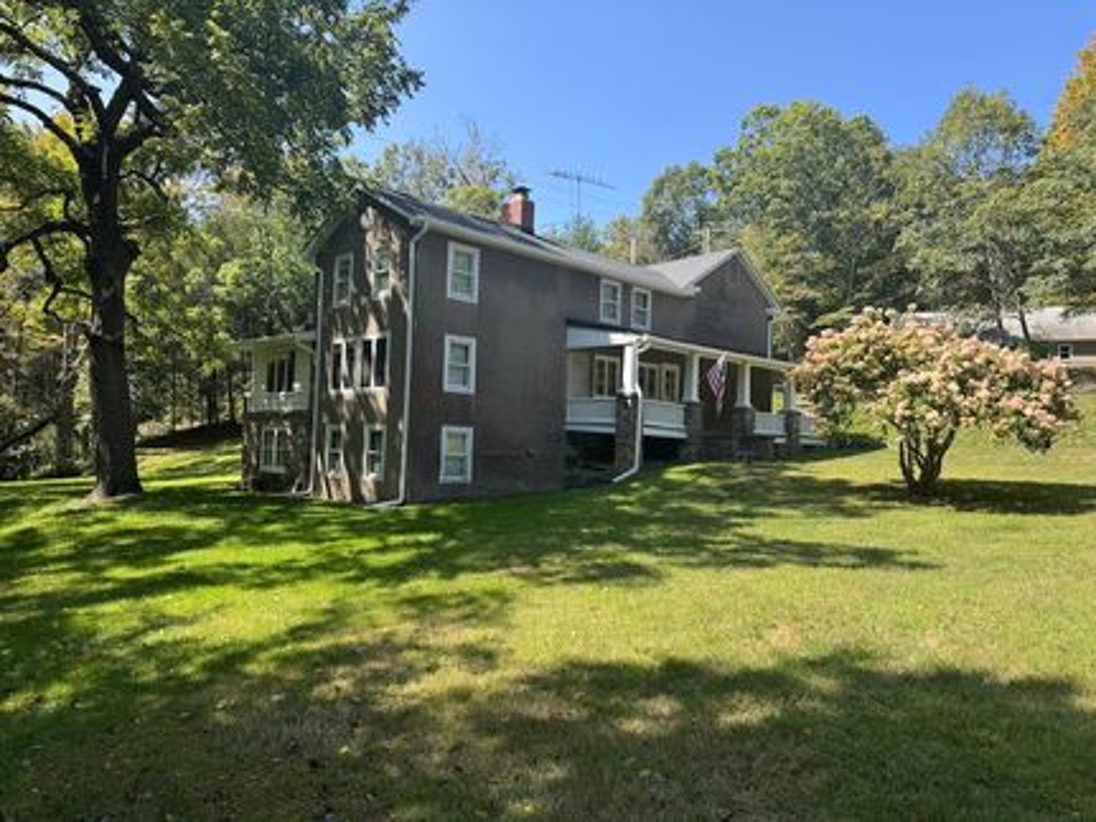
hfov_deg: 71.6
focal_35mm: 24
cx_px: 548
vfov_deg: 56.8
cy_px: 411
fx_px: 760
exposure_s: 1/1215
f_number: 1.78
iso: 80
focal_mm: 6.76
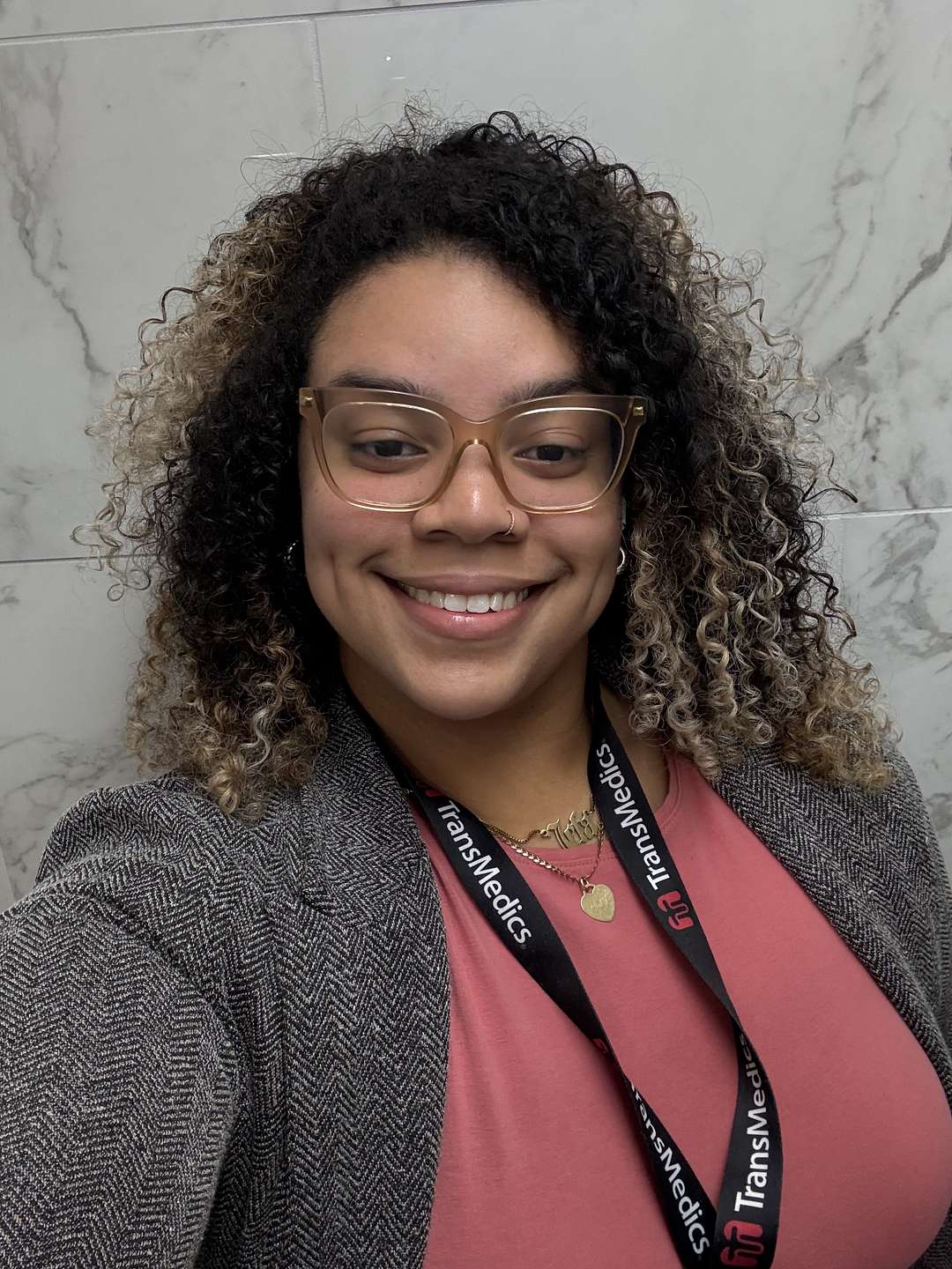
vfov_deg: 60.0
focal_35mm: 30
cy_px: 634
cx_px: 476
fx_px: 1100
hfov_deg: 46.8
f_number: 1.9
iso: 200
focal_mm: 2.69
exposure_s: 1/60
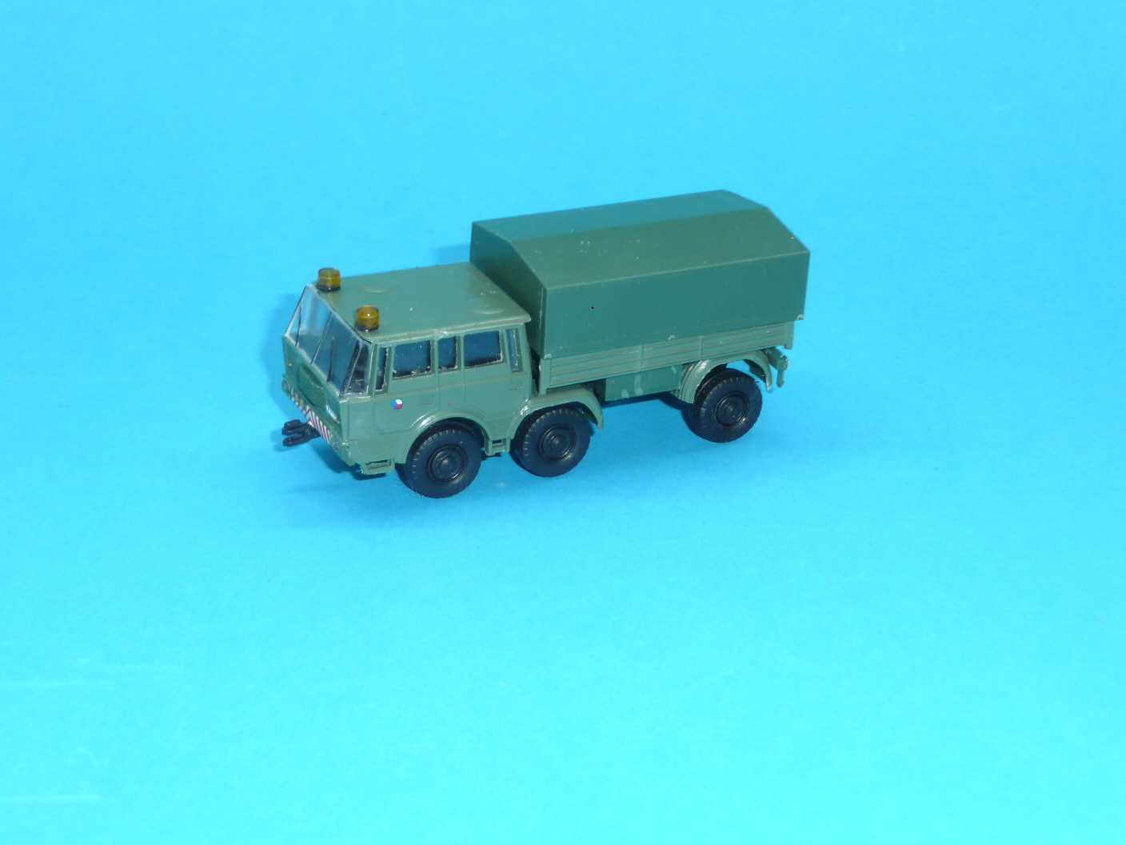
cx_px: 563
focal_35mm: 72
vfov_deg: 20.4
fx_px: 2342
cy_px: 422
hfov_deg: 27.0
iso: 100
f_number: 4.6
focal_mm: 11.8
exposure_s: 1/30
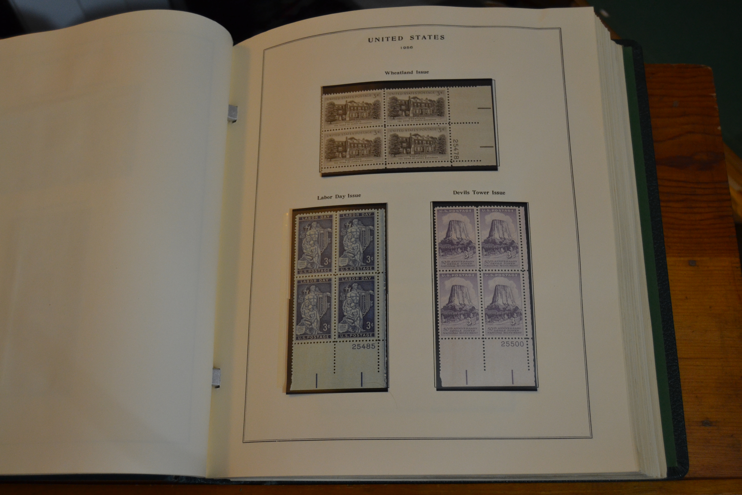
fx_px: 804
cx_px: 371
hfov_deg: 49.6
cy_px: 248
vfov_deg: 34.2
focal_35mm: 39
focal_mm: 26
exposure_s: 1/60
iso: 900
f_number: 4
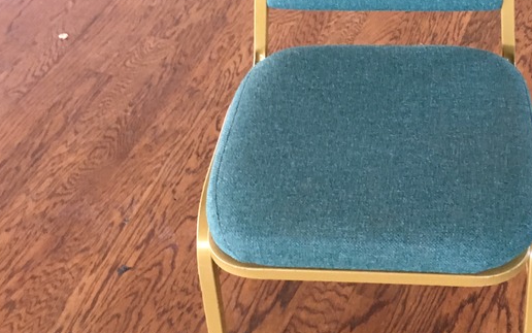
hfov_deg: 33.2
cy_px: 100
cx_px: 356
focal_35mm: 61
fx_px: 885
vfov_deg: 21.2
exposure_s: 1/17
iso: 200
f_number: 2.2
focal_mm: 4.15
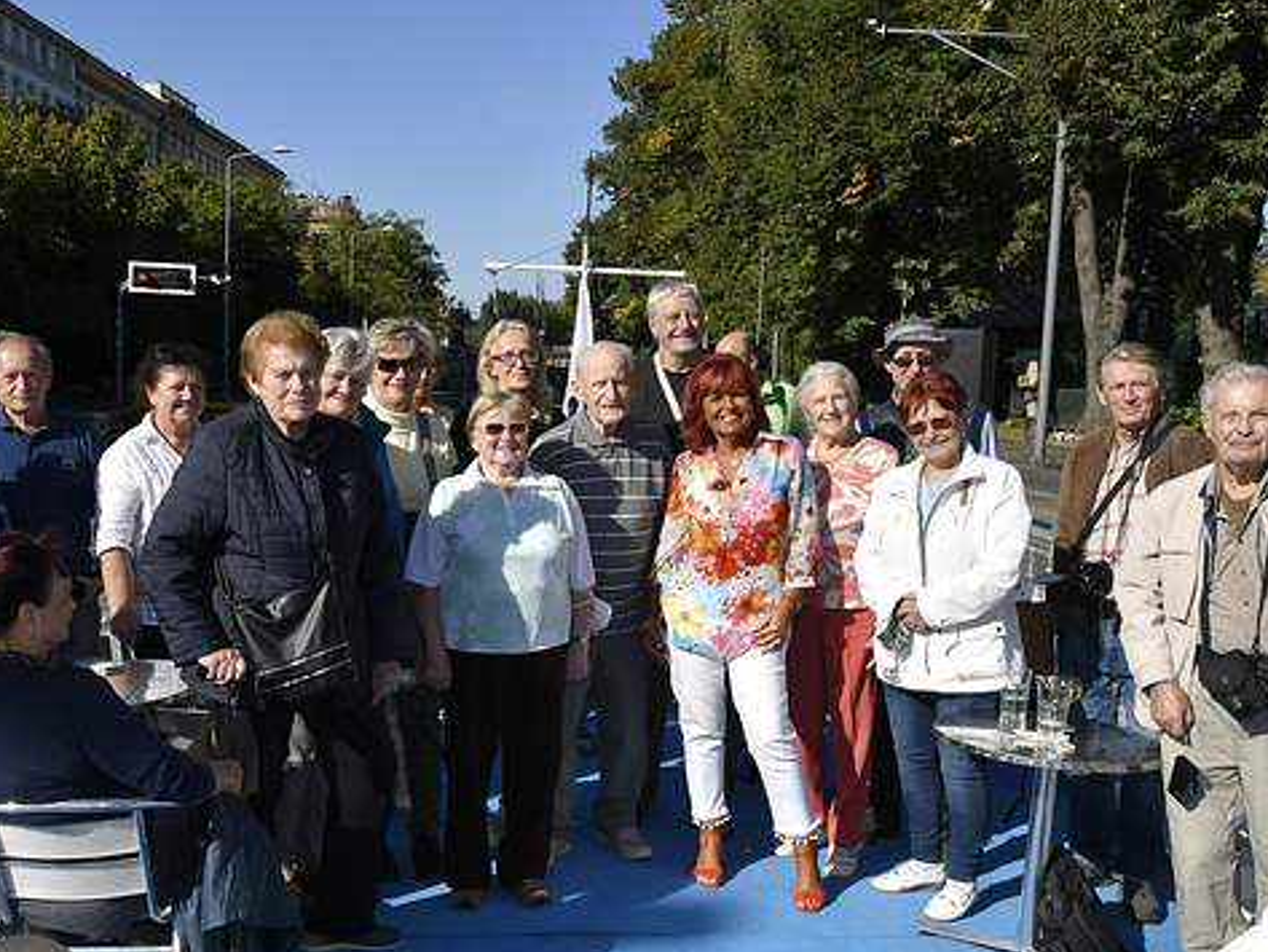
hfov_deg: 47.7
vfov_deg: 36.7
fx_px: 1429
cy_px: 559
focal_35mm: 39
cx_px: 544
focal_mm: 16
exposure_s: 1/4000
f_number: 5
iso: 250
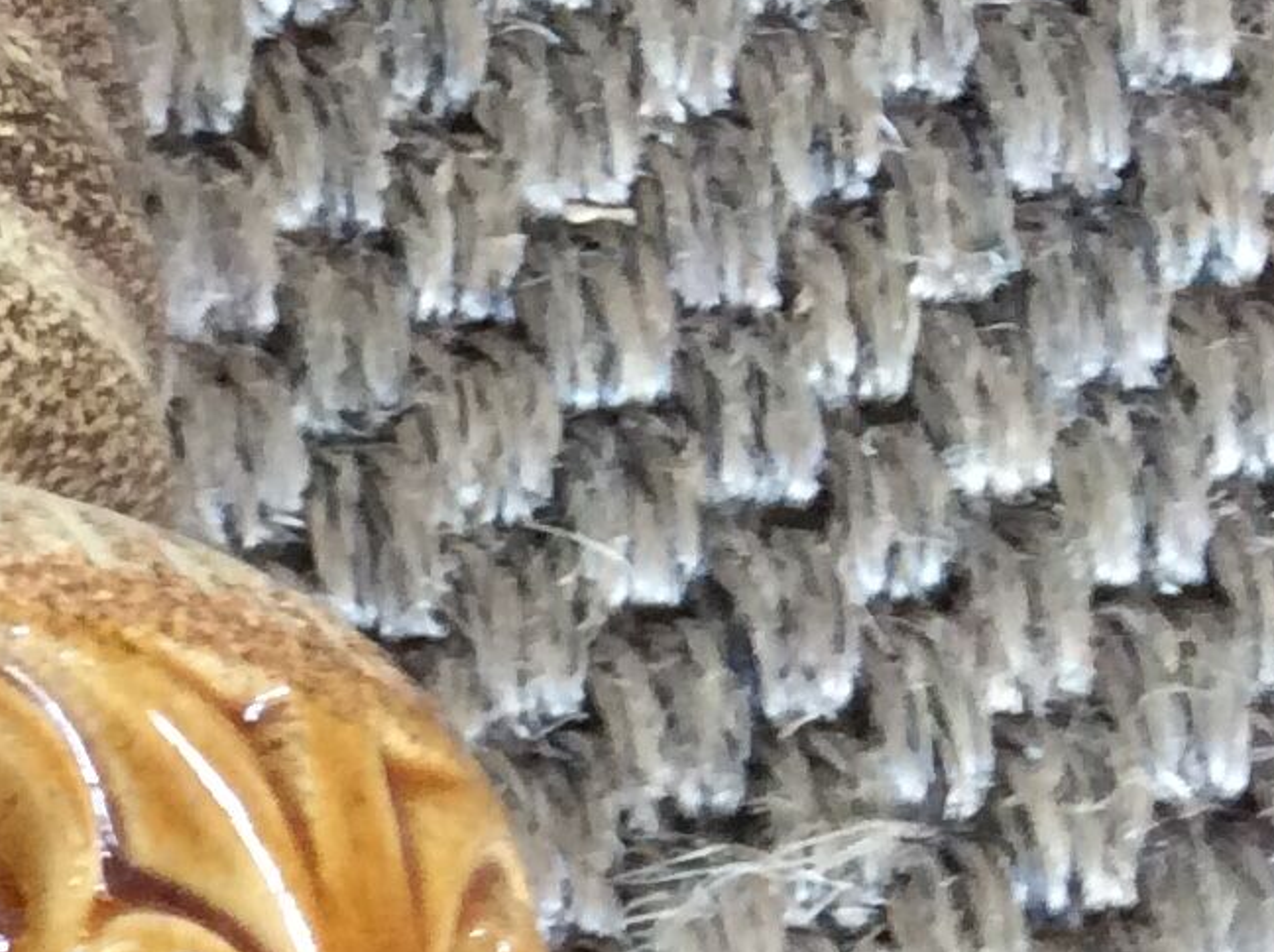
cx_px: -898
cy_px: 1544
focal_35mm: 128
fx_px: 4704
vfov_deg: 11.0
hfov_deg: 14.0
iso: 125
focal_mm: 3.3
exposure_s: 1/25
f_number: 2.4
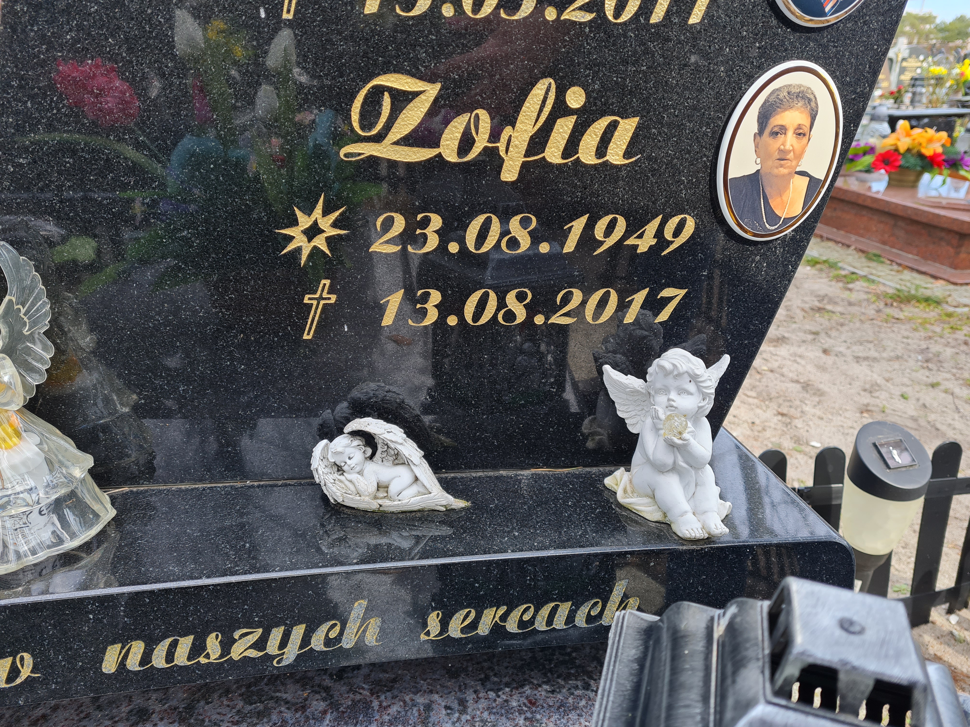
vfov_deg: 53.1
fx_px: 729
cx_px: 485
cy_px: 364
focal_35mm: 26
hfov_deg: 67.3
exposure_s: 1/364
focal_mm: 5.4
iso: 50
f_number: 1.8
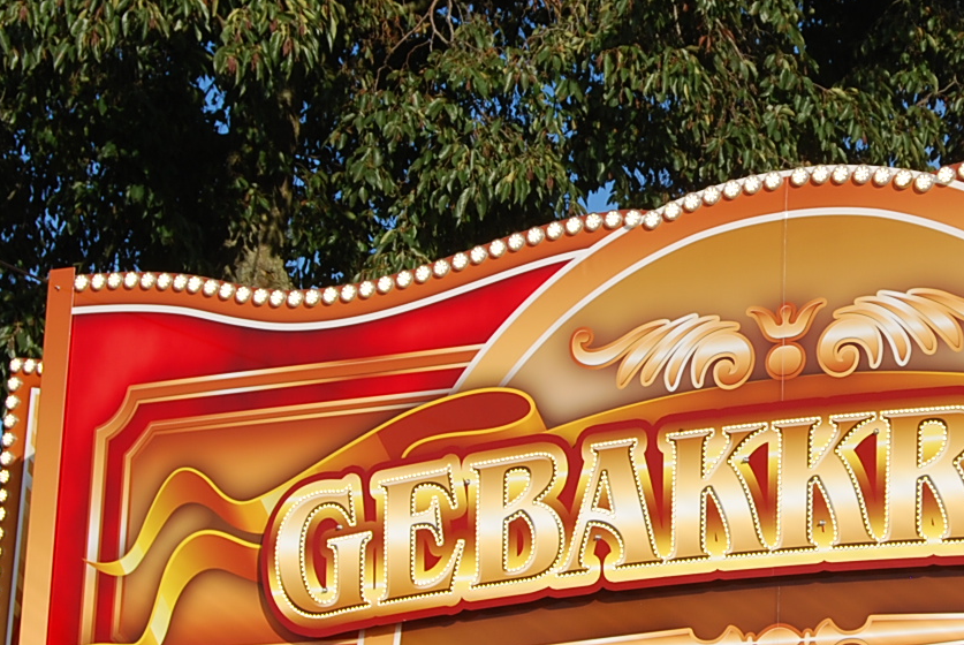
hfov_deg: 18.3
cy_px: 298
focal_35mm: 111
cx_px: 760
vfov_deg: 12.4
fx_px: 2975
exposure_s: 1/320
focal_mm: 32
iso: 100
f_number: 9
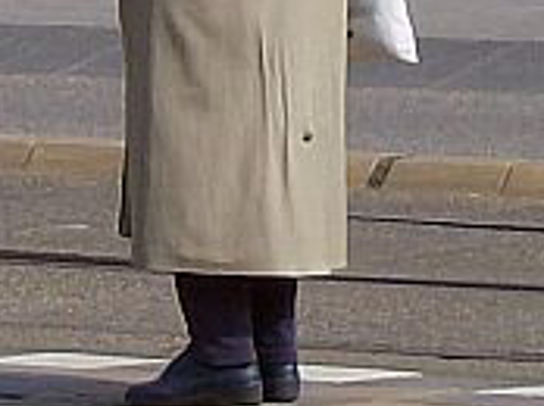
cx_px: 347
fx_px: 7831
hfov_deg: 4.0
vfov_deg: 2.9
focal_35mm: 499
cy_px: -520
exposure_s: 1/371
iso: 100
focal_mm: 14.1
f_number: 6.9
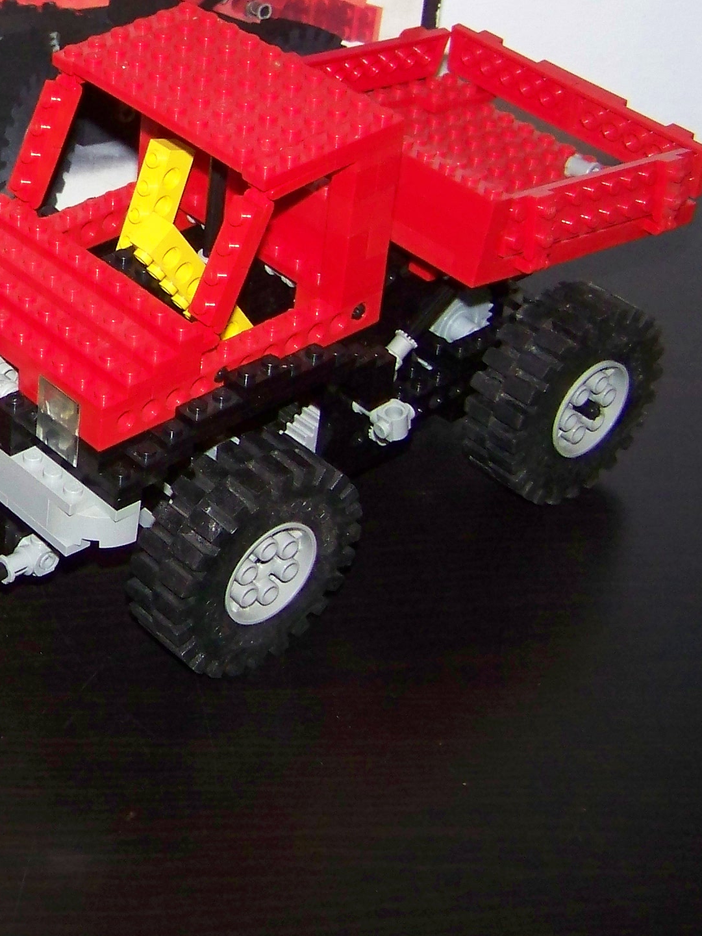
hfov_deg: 16.9
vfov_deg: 24.0
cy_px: 280
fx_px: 2190
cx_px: -266
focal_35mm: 81
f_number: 2.8
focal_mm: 6.3
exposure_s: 1/30
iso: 200
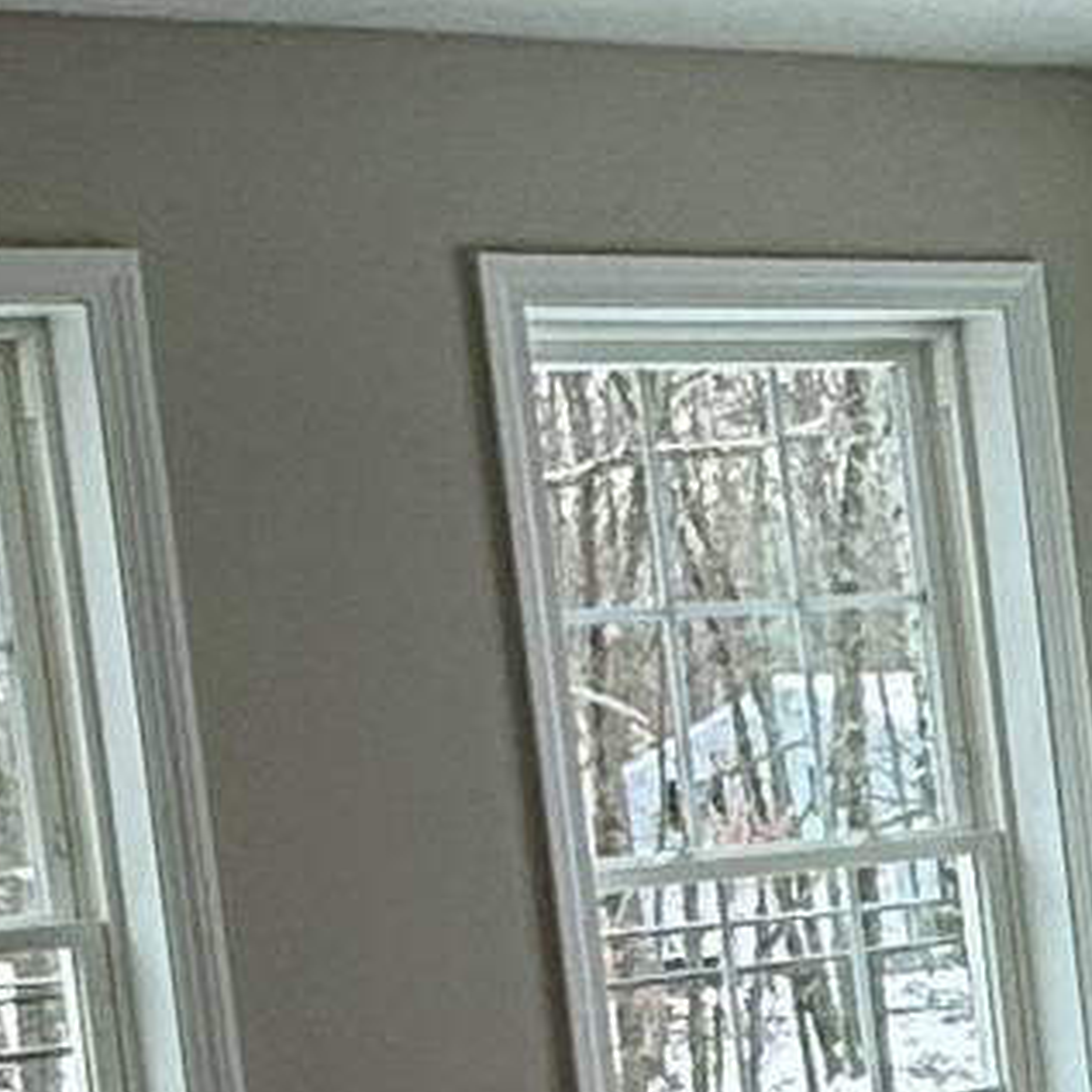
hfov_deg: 13.1
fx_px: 4283
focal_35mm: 120
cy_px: 1037
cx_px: 1957
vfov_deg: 14.3
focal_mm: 2.22
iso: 64
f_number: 2.2
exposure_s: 1/130
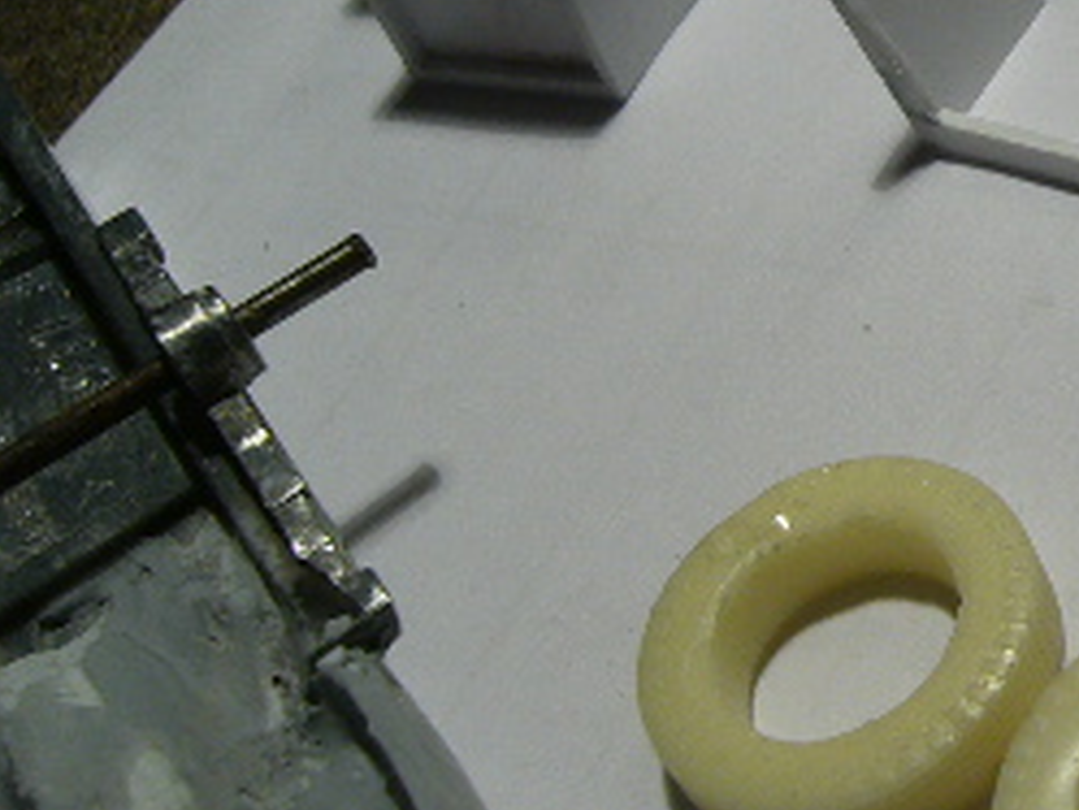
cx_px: 1322
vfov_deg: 16.3
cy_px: 186
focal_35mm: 90
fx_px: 2807
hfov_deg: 20.3
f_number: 2.8
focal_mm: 5.8
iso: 80
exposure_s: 1/30
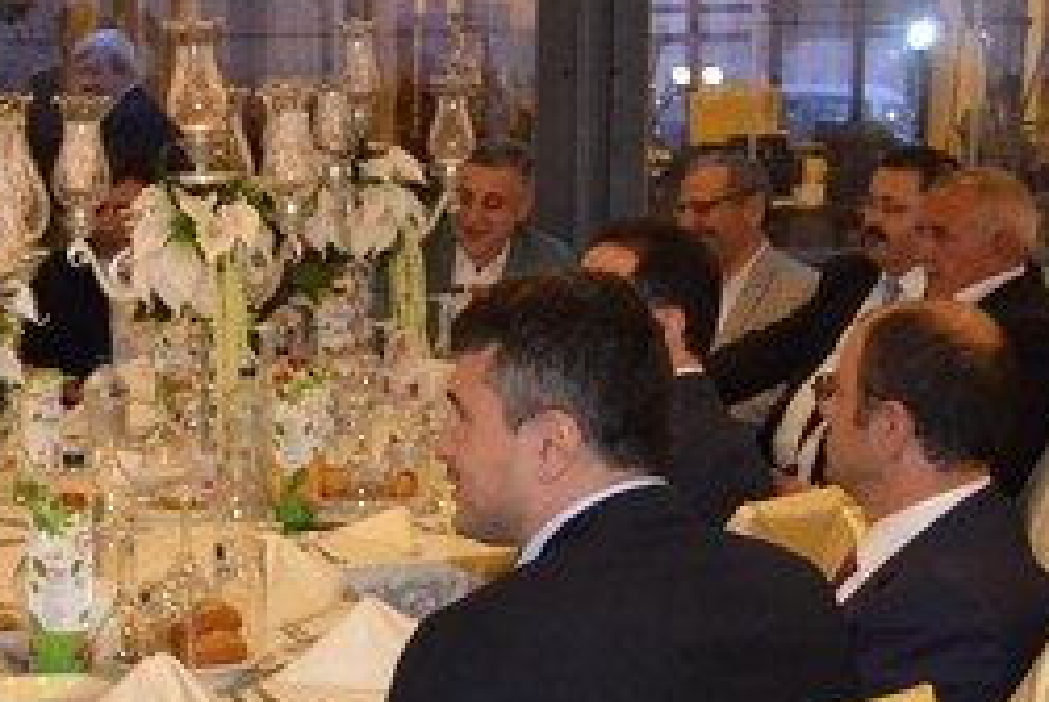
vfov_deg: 14.1
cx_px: -67
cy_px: 712
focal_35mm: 96
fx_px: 2801
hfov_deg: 20.4
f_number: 4
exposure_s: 1/60
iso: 3200
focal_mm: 24
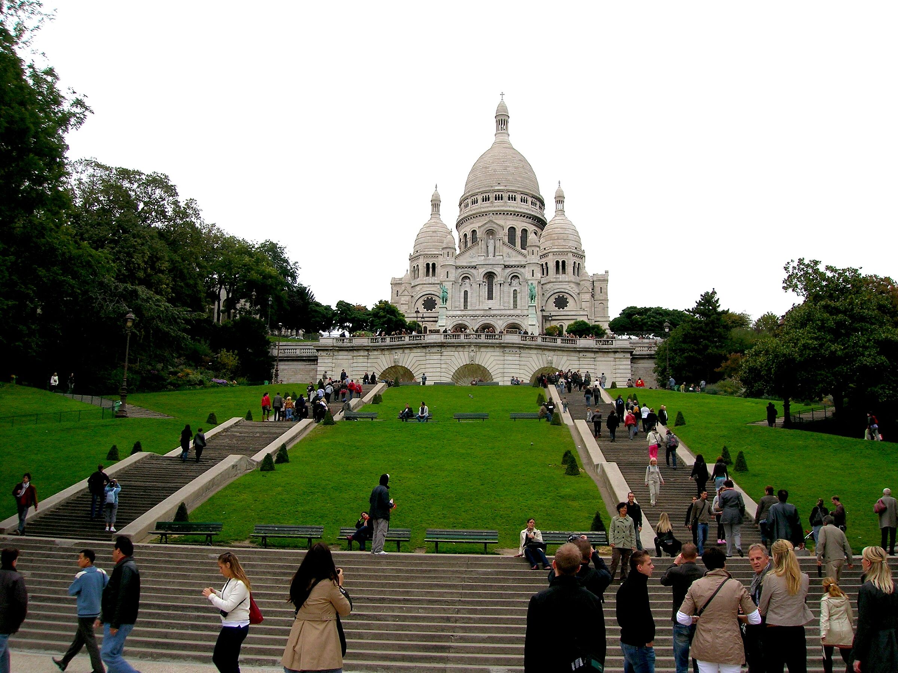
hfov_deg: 54.0
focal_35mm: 34
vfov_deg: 41.8
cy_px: 336
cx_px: 449
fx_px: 882
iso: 50
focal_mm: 5.7
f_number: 4.9
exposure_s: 1/99.5
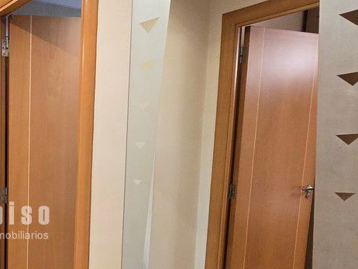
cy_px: 222
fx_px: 373
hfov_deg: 41.7
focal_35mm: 36
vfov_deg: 38.0
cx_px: -29
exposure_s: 1/50
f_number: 2.2
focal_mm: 2.2
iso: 400
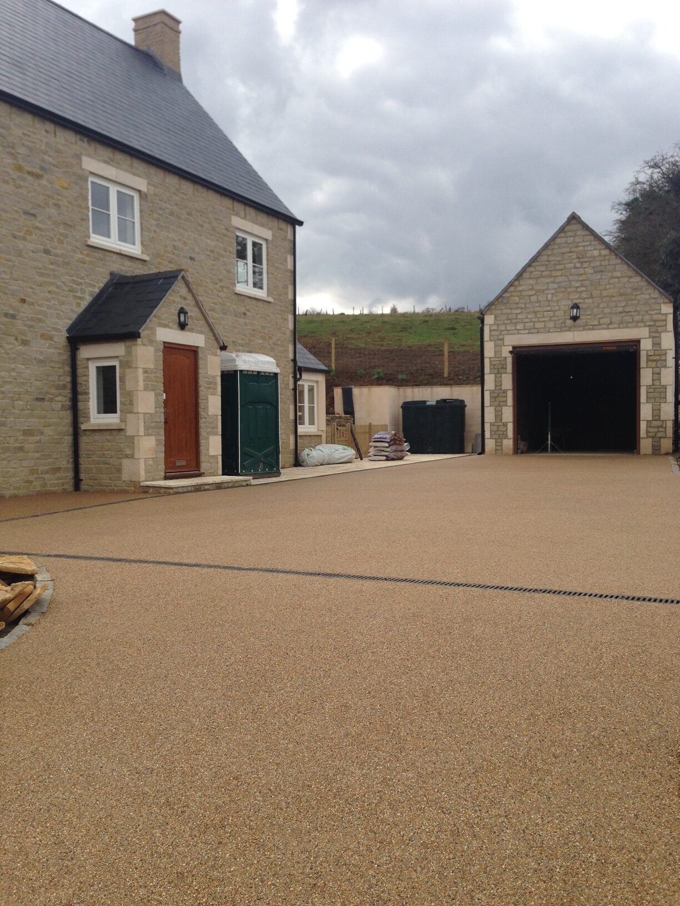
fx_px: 864
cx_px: 340
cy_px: 453
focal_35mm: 33
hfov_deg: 42.9
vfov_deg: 55.4
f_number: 2.4
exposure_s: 1/1466
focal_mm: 4.12
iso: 50
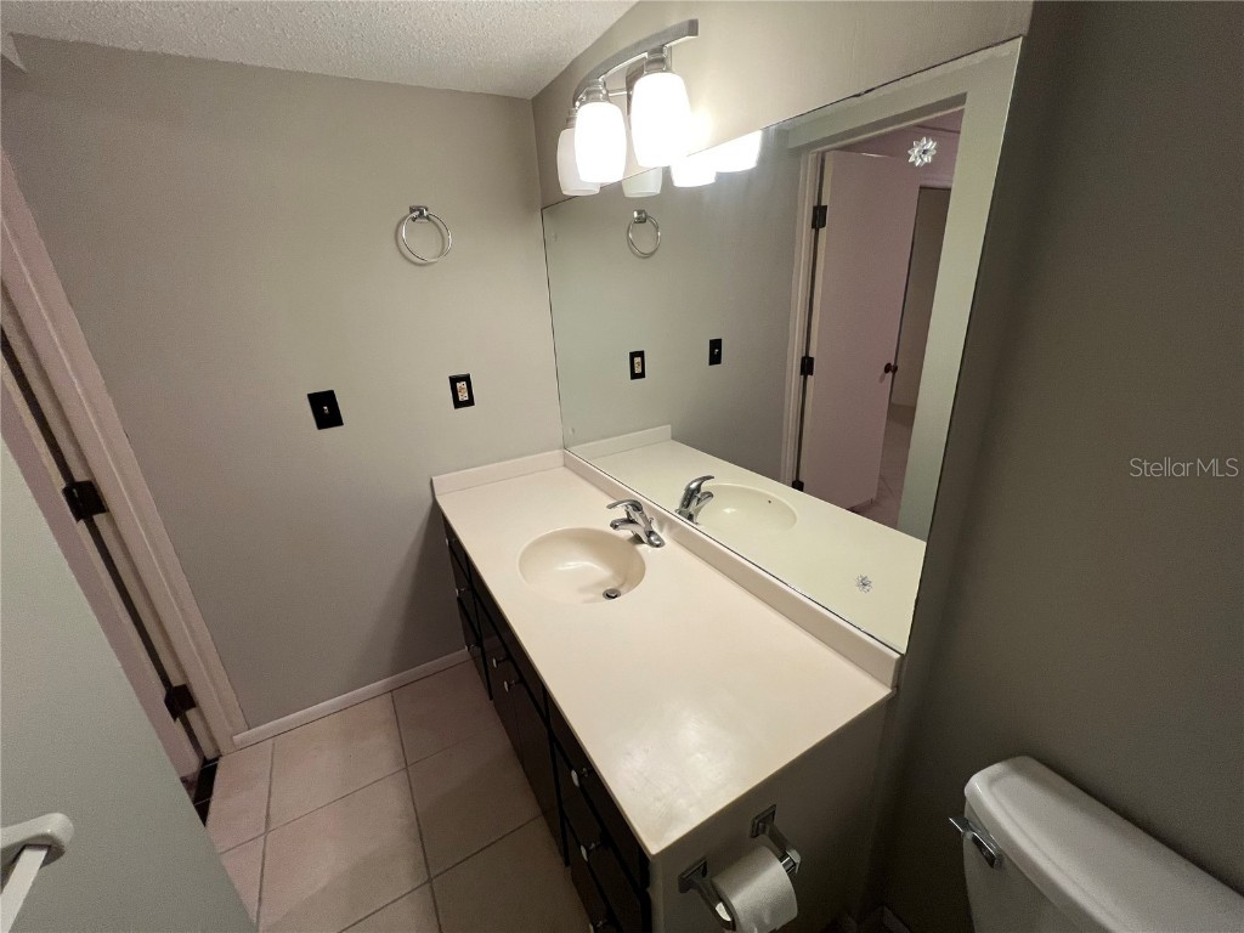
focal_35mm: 13
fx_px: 467
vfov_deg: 89.9
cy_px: 466
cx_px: 622
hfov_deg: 106.2
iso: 250
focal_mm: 1.57
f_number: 1.8
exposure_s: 1/60
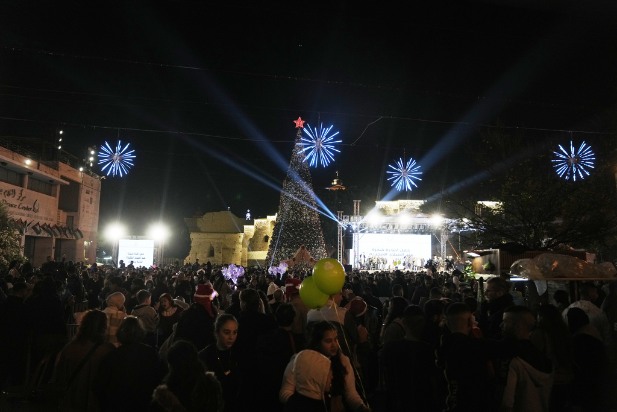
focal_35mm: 24
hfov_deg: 73.7
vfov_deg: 53.1
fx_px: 411
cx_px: 308
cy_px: 206
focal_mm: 24
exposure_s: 1/400
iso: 2500
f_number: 2.8
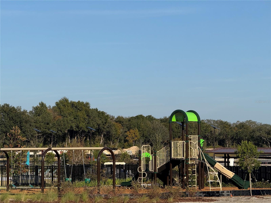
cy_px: 102
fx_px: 939
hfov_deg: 16.4
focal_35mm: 120
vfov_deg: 12.3
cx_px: 136
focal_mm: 15.66
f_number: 2.8
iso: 50
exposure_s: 1/2083
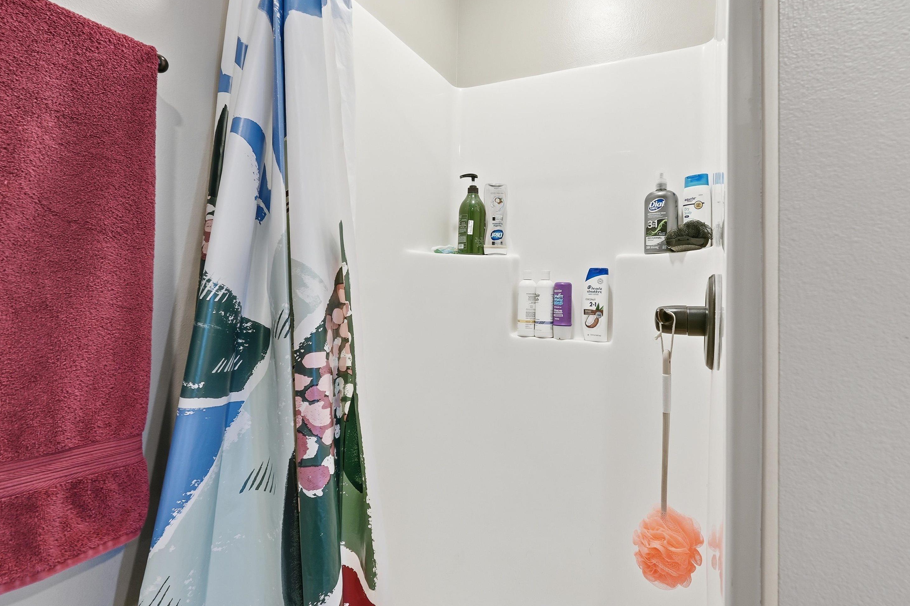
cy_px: 293
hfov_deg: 93.2
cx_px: 481
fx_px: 430
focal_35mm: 17
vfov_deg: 70.4
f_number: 9
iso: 250
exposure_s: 1/13
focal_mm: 16
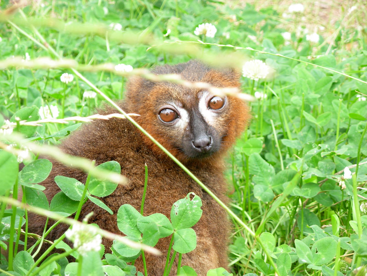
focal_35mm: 122
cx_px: 184
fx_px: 1293
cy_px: 138
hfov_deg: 16.1
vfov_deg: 12.1
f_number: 4.3
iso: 79
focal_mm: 20.2
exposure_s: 1/45.2
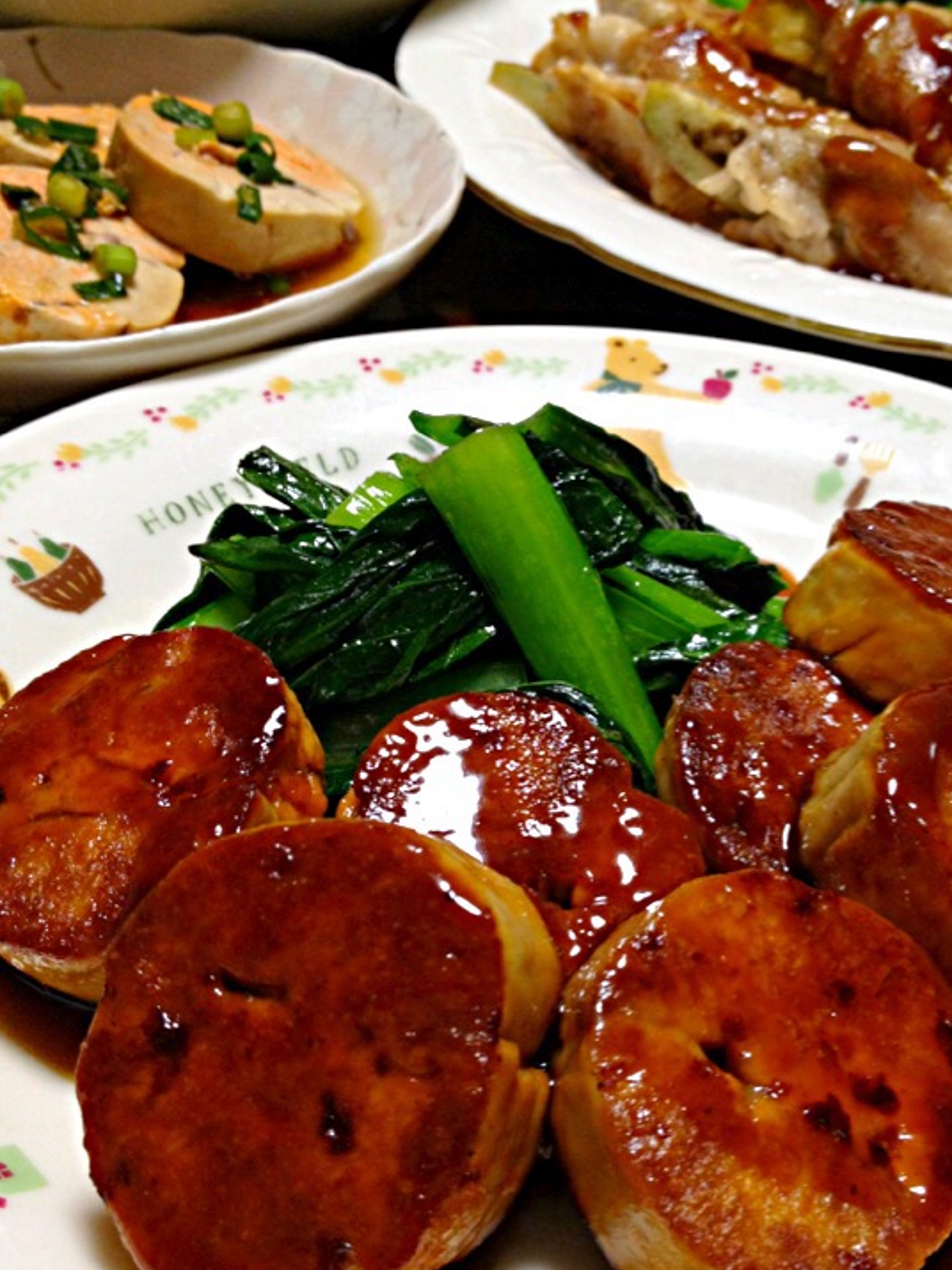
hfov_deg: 30.8
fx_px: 1724
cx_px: 577
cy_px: 703
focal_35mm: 47
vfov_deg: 40.4
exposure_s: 1/20
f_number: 2.4
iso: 64
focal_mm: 4.28
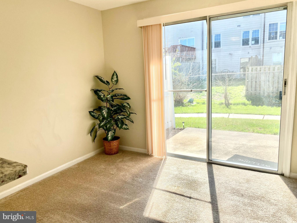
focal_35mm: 26
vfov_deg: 53.1
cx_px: 148
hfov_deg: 67.3
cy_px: 112
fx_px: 223
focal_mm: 4.25
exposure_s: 1/1025
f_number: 1.8
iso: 32
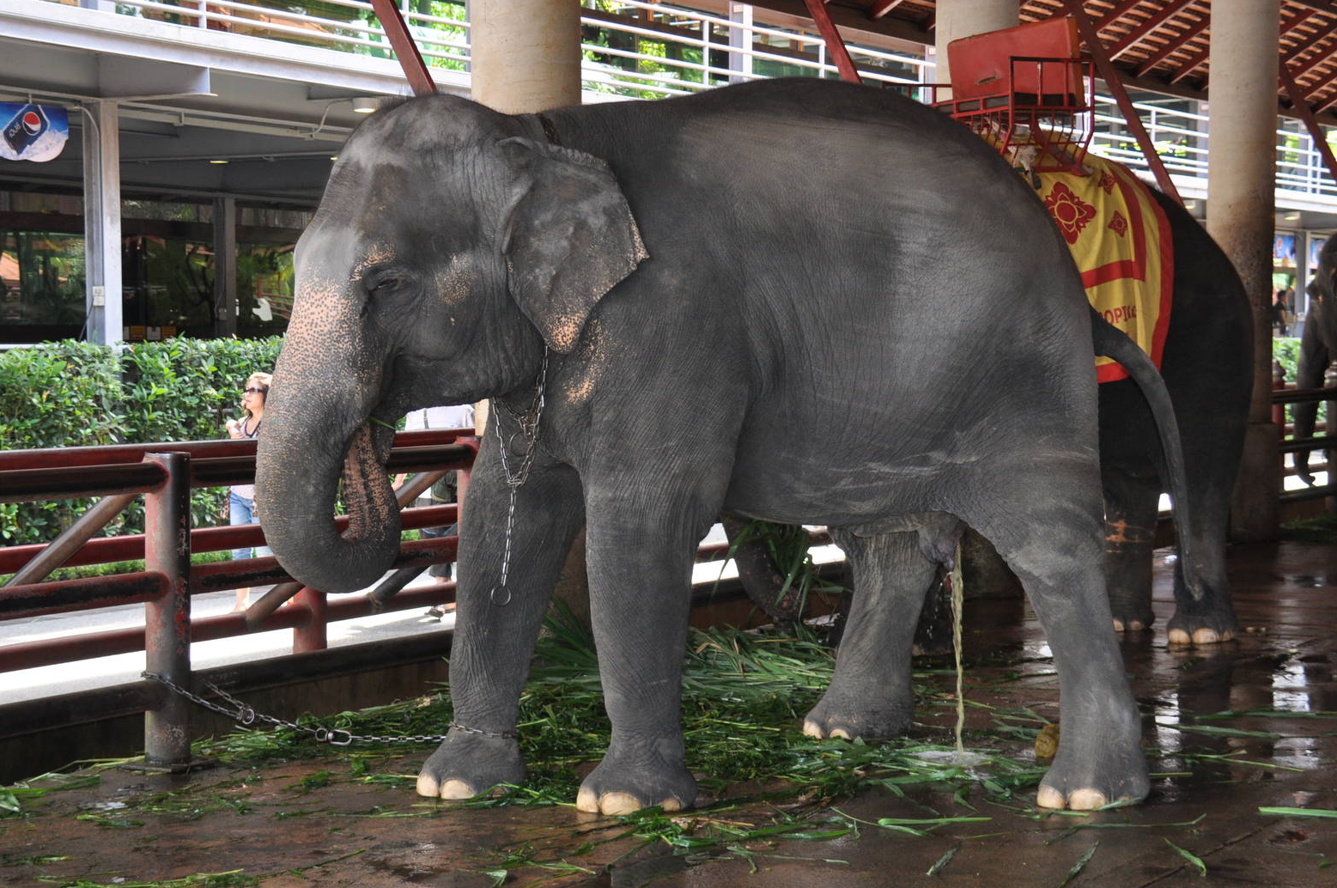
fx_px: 2745
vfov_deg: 18.4
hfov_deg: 27.4
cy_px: 438
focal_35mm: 74
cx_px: 658
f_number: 5.3
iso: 640
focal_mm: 48
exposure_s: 1/125
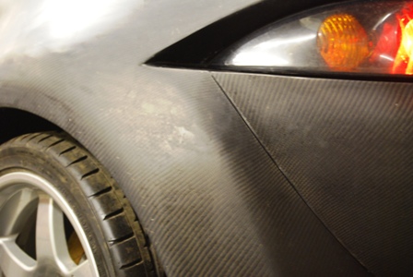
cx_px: 206
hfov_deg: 24.6
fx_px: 948
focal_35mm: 82
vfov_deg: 16.6
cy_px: 138
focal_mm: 55
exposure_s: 1/4
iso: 800
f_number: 5.6
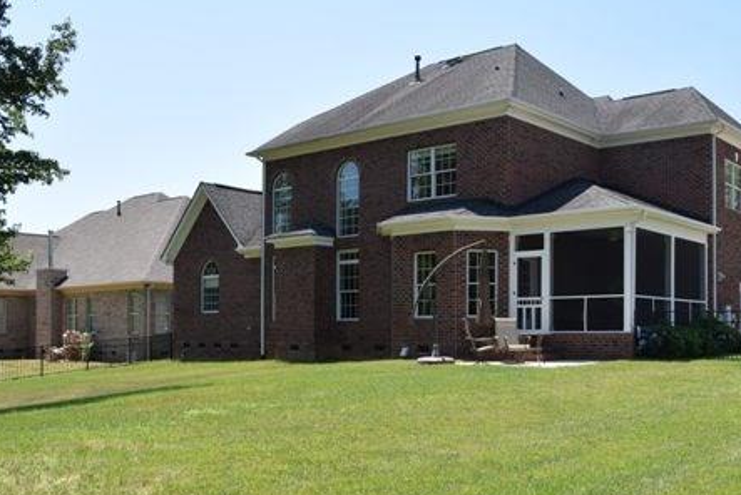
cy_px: 339
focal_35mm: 39
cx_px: 500
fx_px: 803
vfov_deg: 33.9
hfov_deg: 48.6
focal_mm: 18
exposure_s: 1/320
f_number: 9
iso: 200
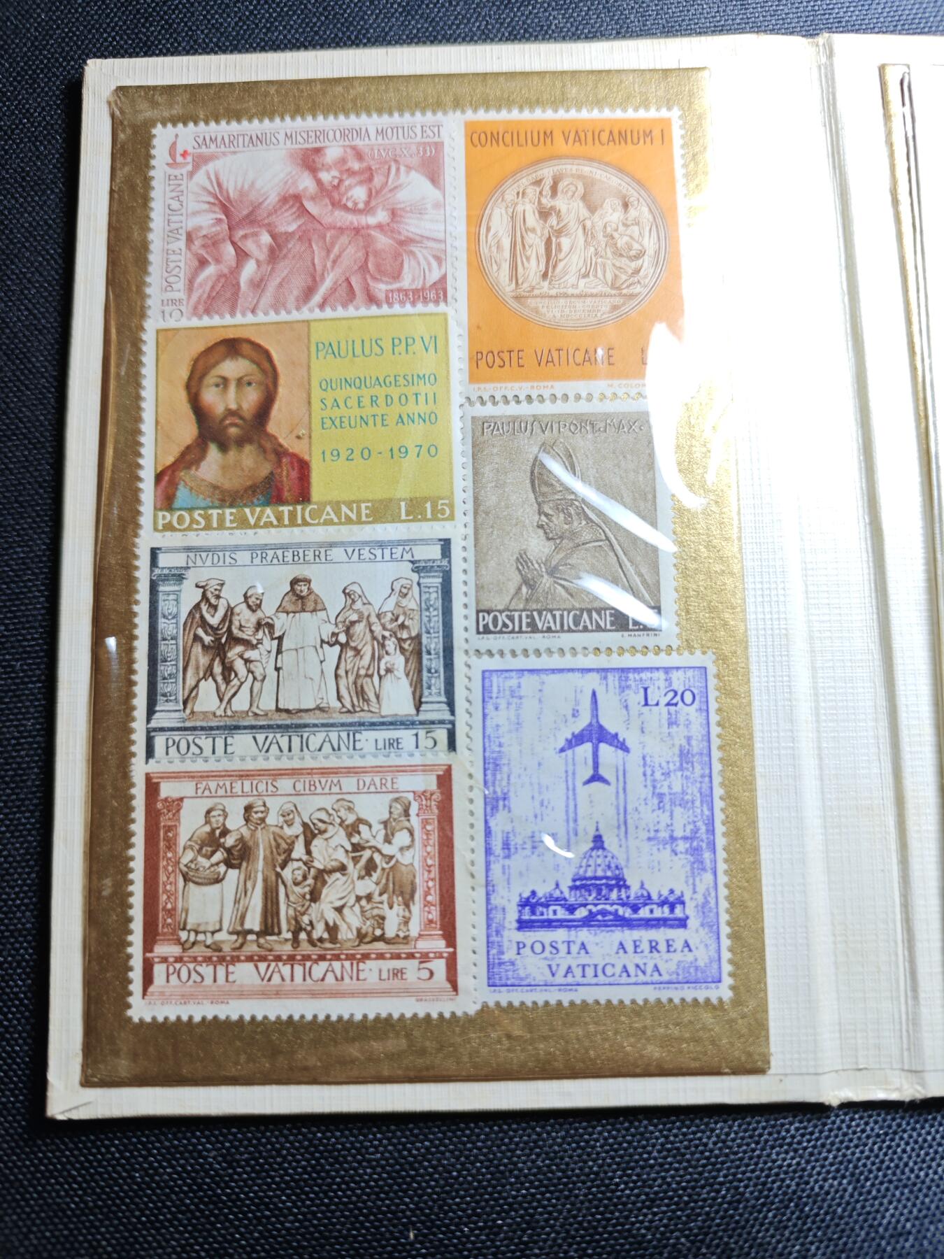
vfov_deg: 71.6
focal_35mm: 24
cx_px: 472
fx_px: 873
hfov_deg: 56.8
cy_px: 630
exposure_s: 1/66
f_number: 1.6
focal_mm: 5.84
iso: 100
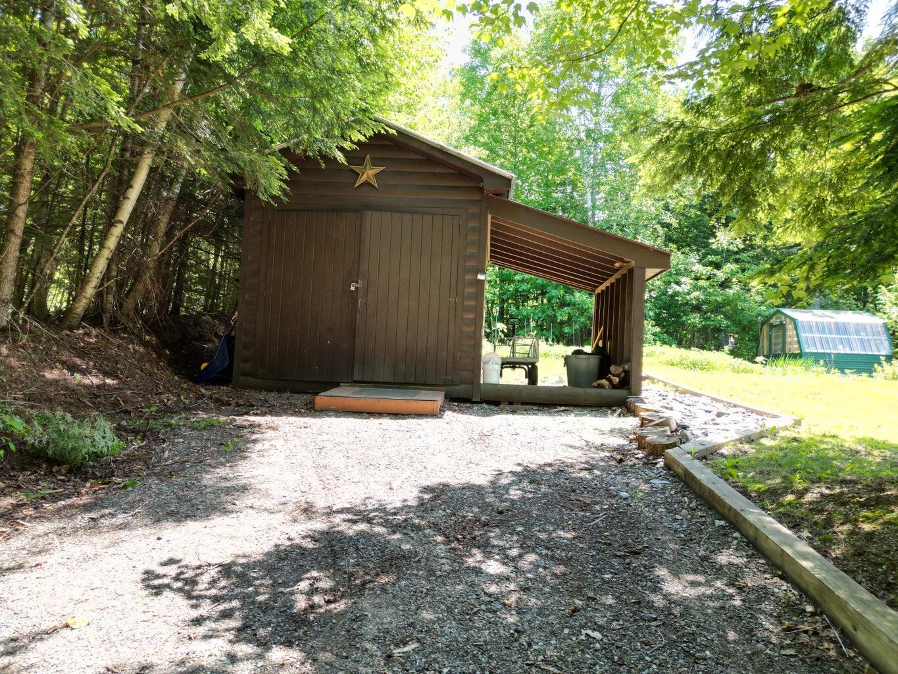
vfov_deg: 56.8
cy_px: 337
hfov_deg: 71.6
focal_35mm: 24
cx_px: 449
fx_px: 623
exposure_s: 1/350
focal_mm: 6.72
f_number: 1.7
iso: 100
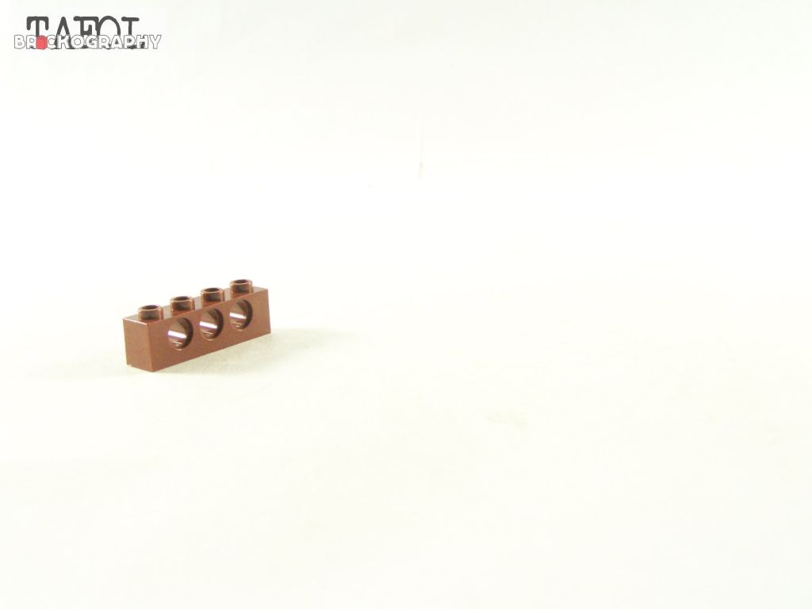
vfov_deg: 28.6
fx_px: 1196
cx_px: 406
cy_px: 304
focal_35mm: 51
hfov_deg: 37.5
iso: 400
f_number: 4
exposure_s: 1/45
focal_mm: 8.5
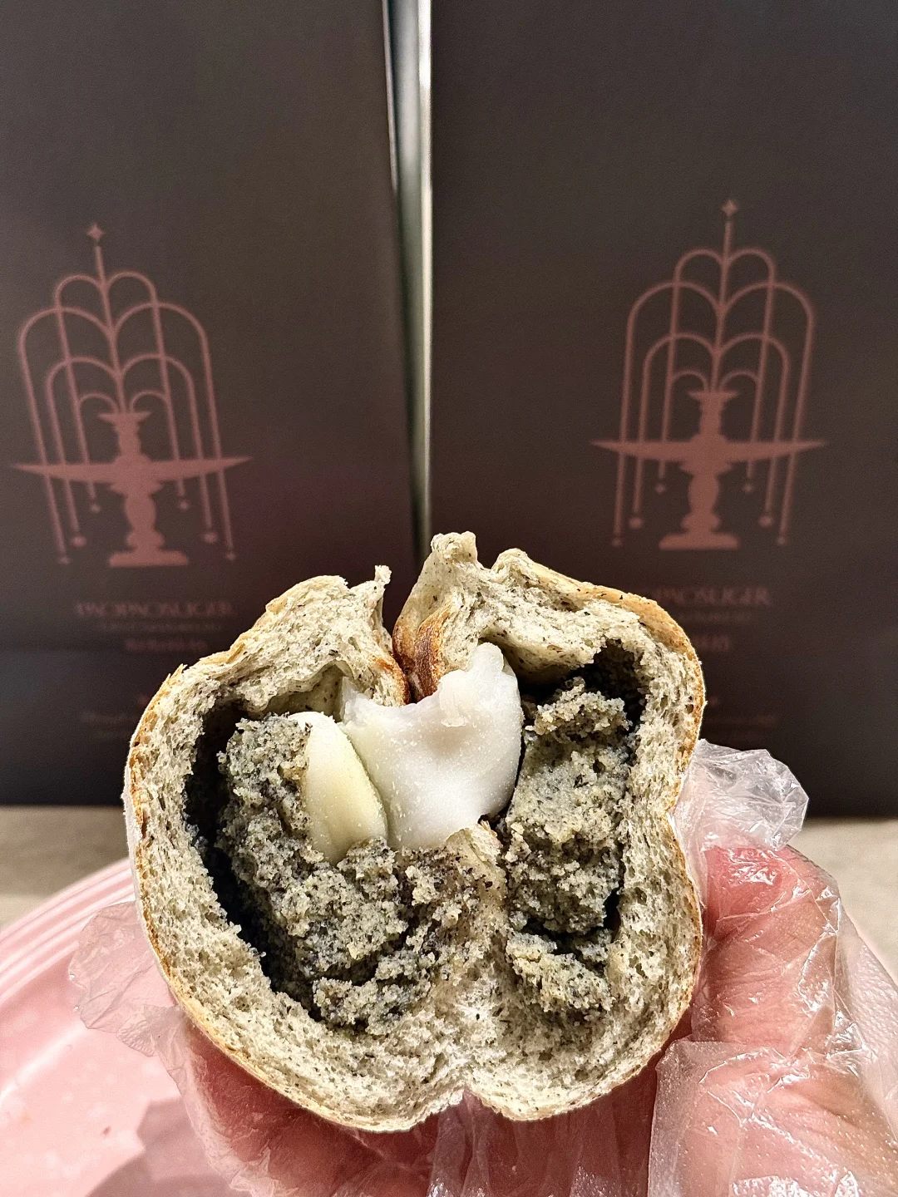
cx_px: 449
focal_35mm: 48
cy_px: 598
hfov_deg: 30.3
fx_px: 1660
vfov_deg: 39.7
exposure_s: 1/50
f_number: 1.78
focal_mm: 6.76
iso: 160
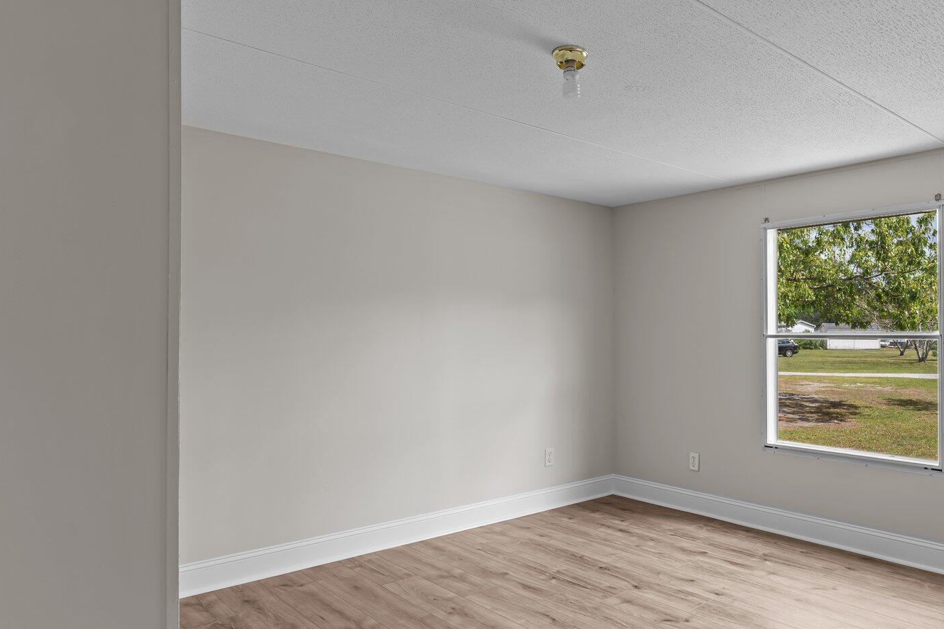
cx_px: 610
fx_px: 655
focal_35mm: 25
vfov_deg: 51.2
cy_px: 339
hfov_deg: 70.0
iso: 200
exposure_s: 1/5
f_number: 8
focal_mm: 17
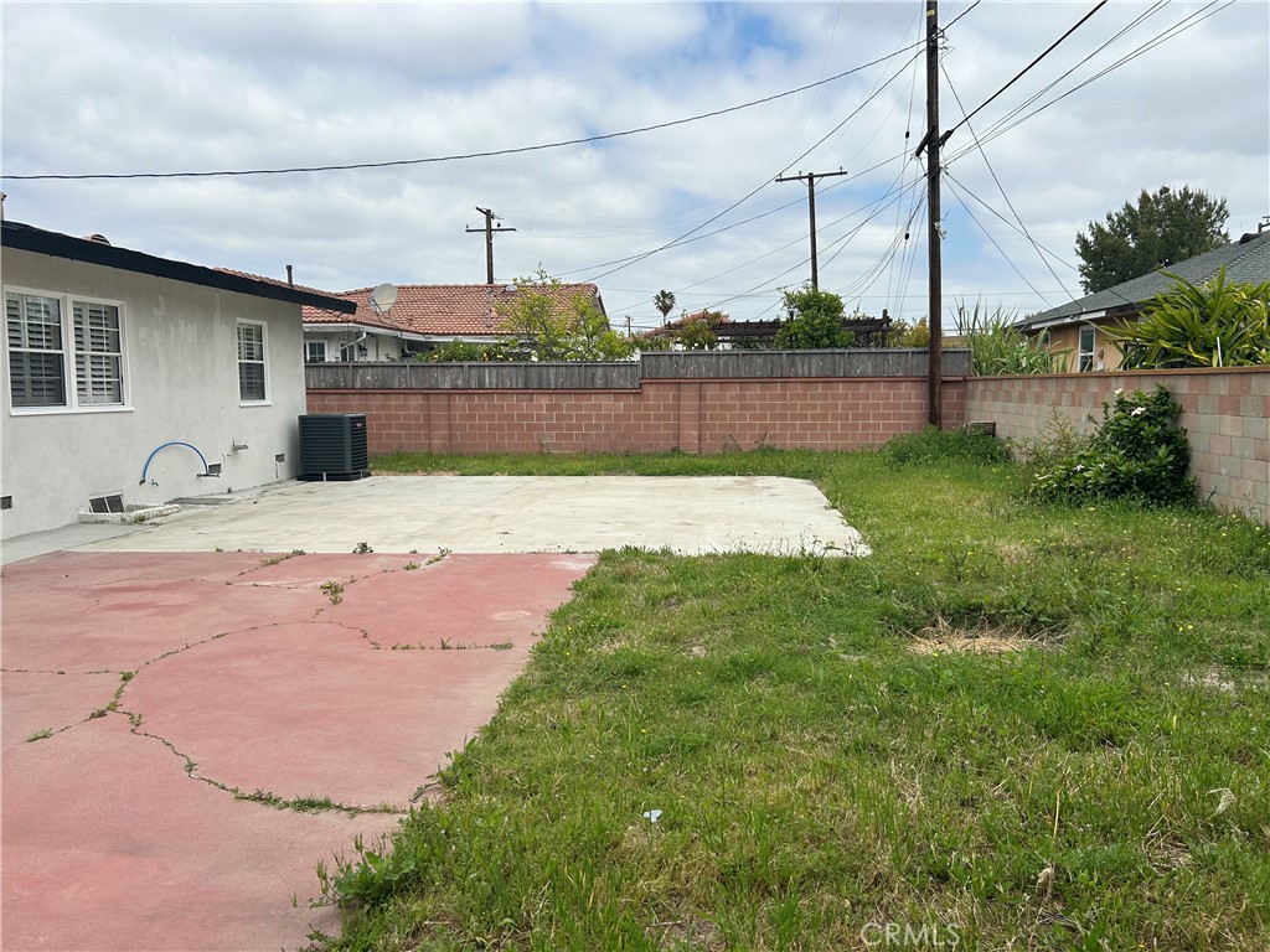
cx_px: 635
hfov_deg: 67.3
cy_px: 476
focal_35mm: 26
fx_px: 954
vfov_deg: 53.1
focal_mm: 5.7
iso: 50
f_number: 1.5
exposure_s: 1/6211
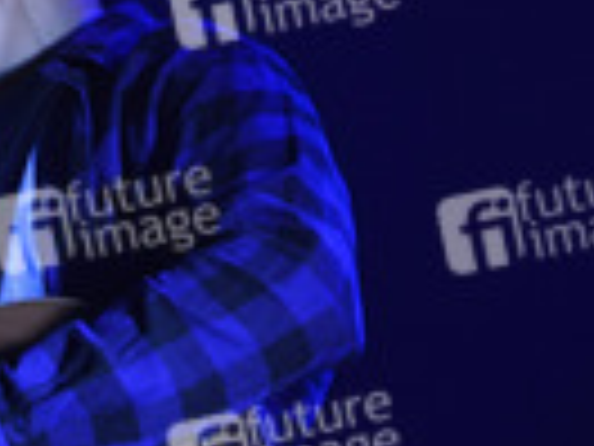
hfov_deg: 3.0
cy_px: 333
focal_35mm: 656
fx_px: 11257
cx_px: -286
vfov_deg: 2.3
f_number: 3.5
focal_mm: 200
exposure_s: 1/640
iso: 800
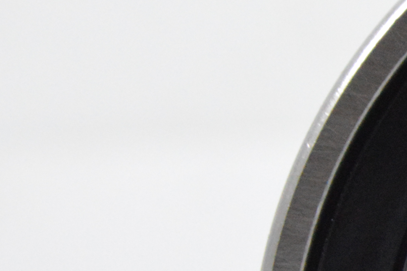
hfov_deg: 3.4
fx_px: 6722
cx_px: 828
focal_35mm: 595
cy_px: 341
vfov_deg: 2.3
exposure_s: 1/100
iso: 3200
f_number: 7.1
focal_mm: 80
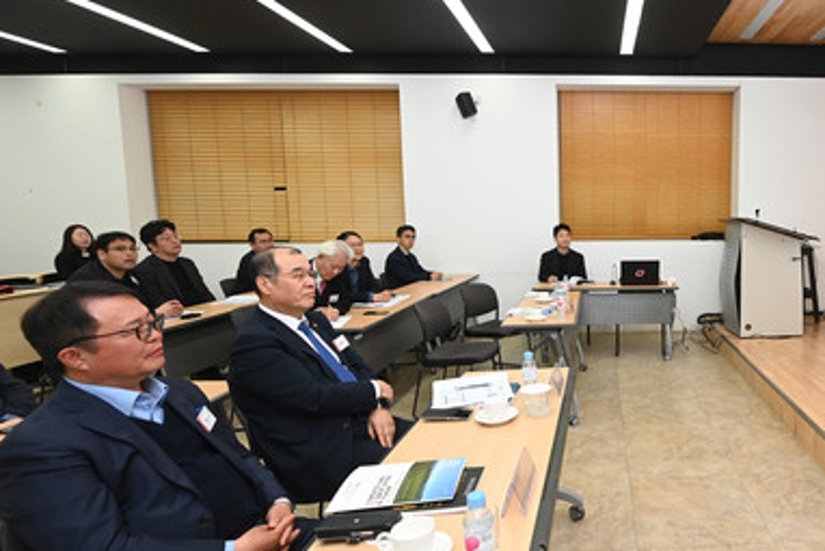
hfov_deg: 72.5
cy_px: 270
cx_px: 628
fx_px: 504
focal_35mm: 22
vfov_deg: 57.3
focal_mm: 14
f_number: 6.3
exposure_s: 1/200
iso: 3200
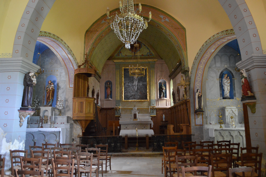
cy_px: 88
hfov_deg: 67.4
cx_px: 133
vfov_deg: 47.8
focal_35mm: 27
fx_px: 199
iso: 3200
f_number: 3.5
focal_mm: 18
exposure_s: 1/20
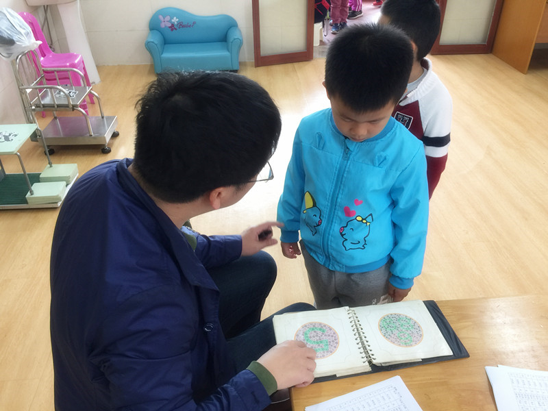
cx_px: 274
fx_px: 459
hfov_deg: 61.7
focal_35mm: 29
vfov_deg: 48.2
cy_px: 206
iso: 50
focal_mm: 4.15
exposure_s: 1/17
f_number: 2.2
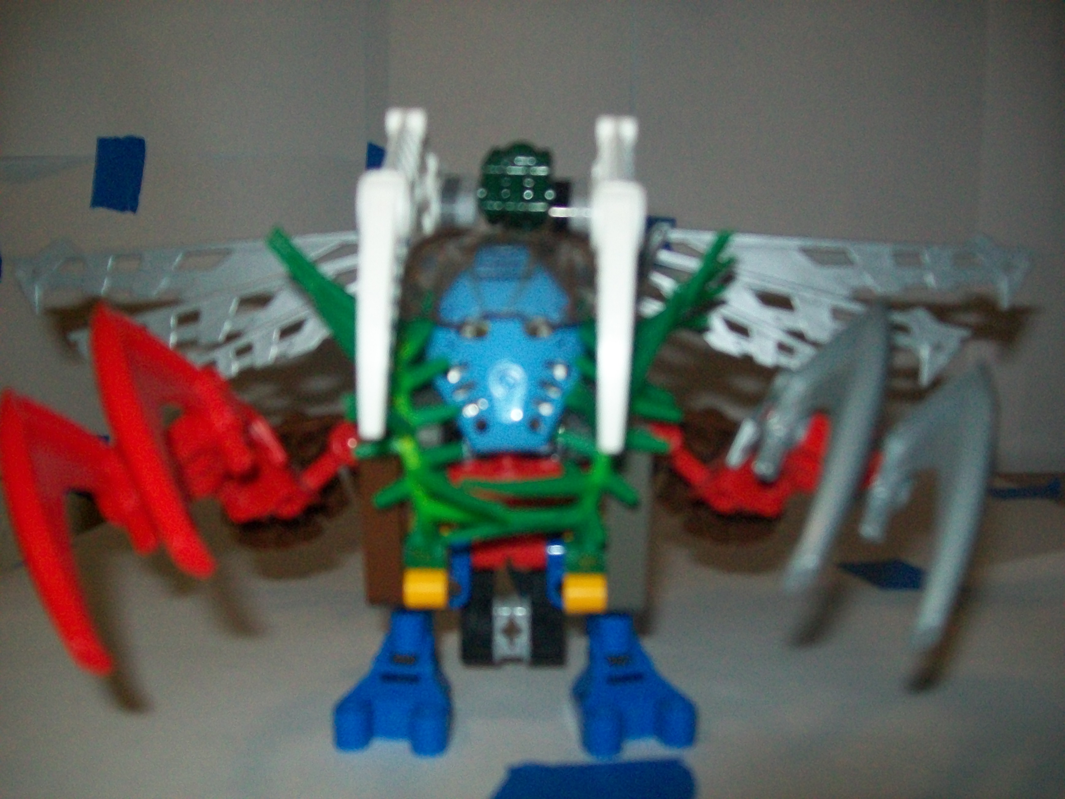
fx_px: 1108
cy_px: 400
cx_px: 532
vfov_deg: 39.7
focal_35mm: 36
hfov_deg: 51.4
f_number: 2.7
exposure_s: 1/125
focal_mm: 6
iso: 200
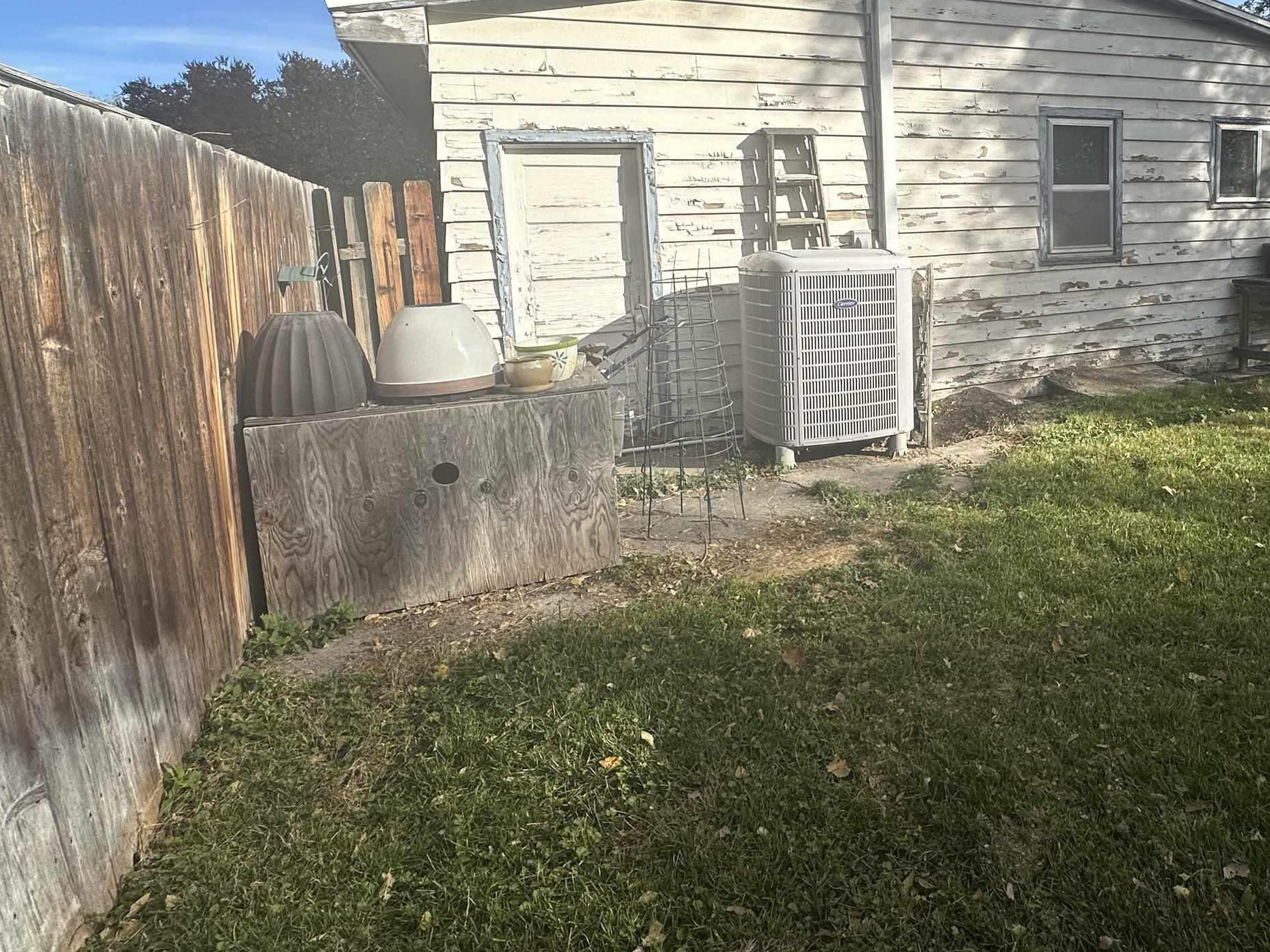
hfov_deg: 70.1
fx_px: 844
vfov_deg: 57.8
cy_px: 333
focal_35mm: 23
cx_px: 915
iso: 50
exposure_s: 1/1855
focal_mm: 2.22
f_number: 2.2
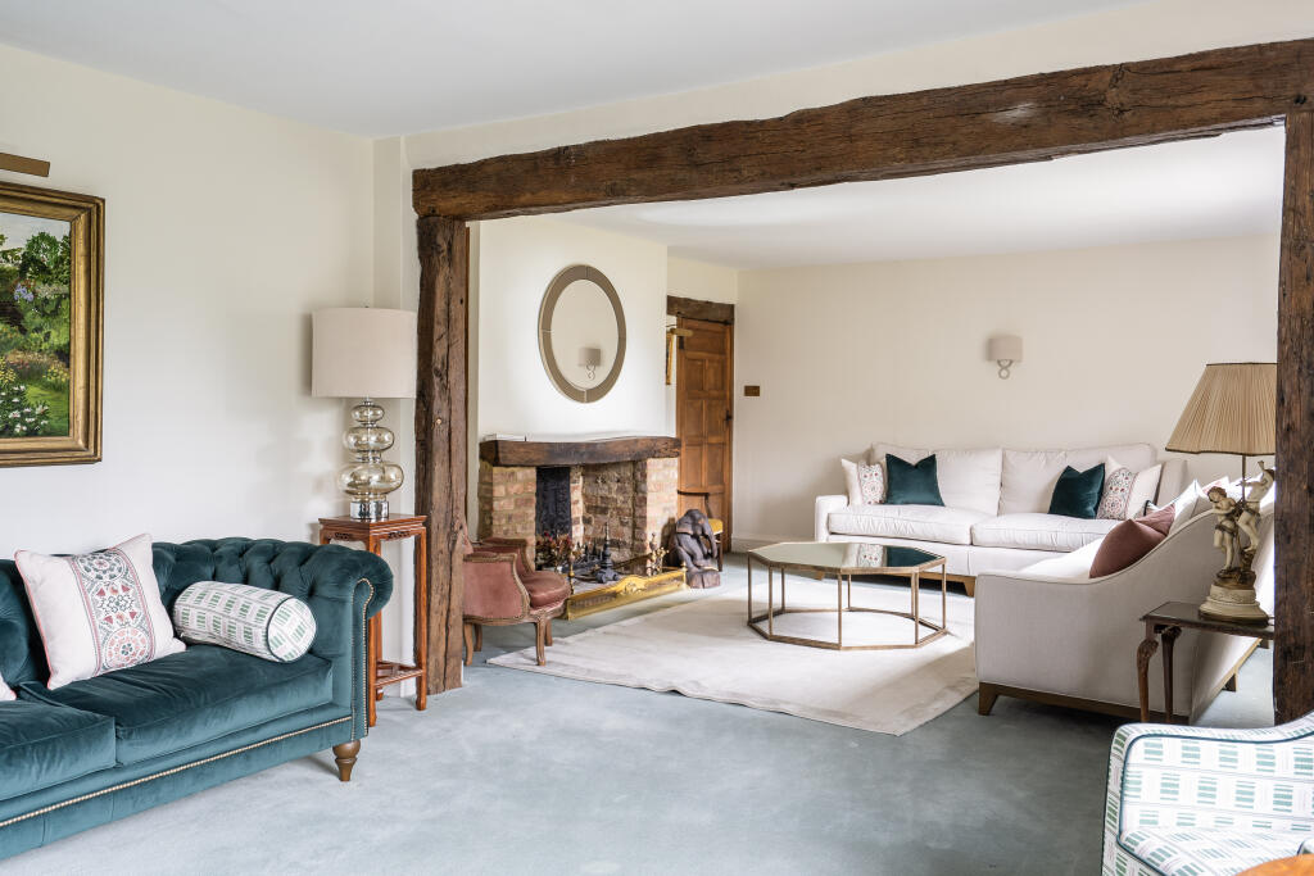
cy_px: 438
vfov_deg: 43.6
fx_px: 1095
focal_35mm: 30
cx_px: 657
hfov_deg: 61.9
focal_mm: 30
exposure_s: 1/10
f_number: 4.5
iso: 100
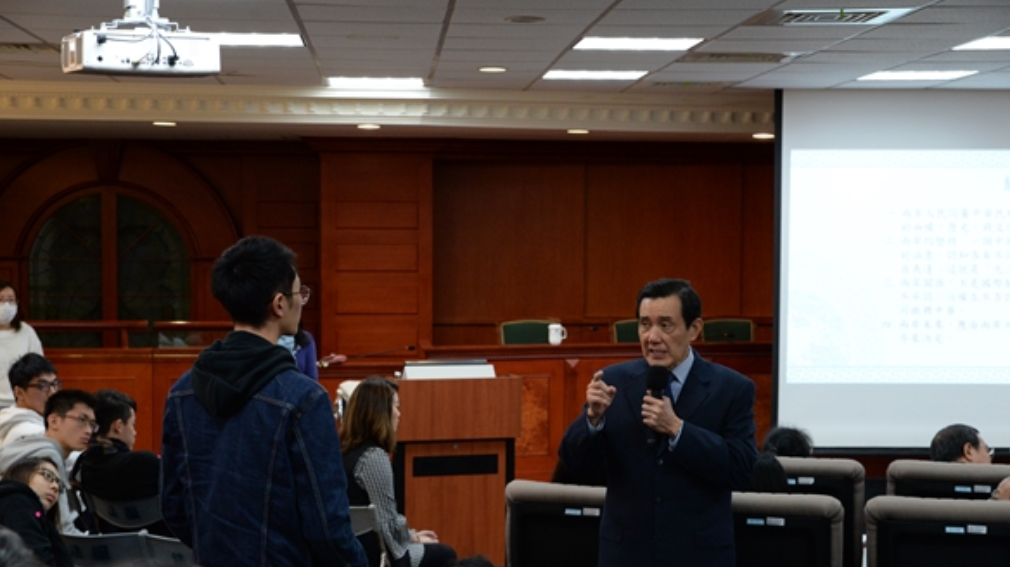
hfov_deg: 28.6
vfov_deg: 16.3
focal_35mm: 74
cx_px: 502
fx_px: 1981
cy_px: 324
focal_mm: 70
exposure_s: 1/160
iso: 3200
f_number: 5.6
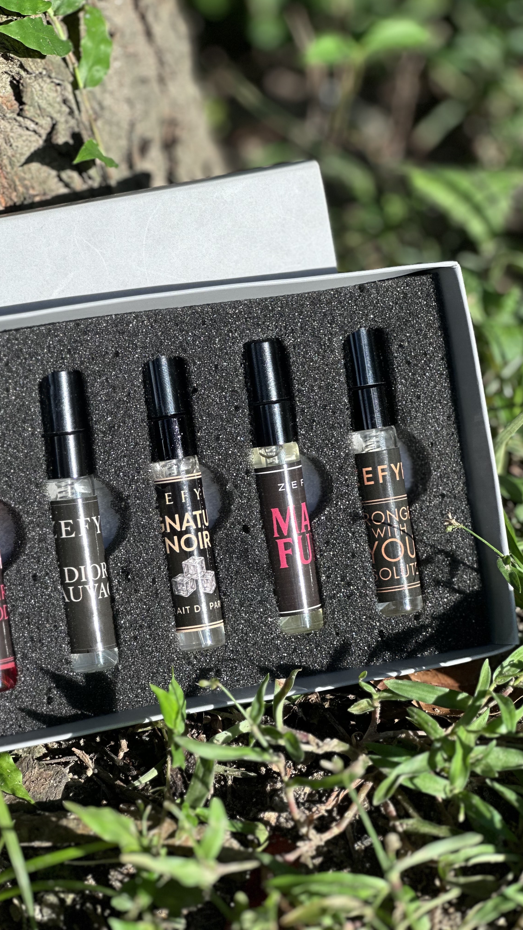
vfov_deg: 25.3
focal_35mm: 84
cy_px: 465
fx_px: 2071
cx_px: 196
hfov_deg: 14.4
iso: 25
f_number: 2.8
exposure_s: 1/160
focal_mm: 9
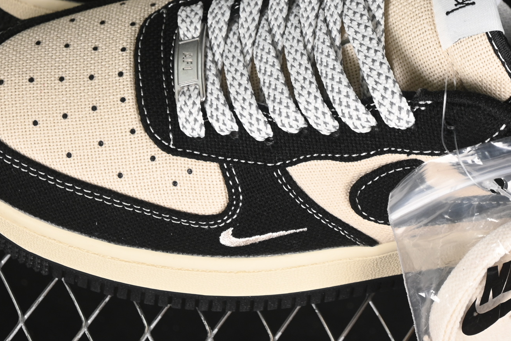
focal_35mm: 159
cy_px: -4
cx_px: 344
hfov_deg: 12.9
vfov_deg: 8.6
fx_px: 2256
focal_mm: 50
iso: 160
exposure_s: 1/60
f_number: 6.3
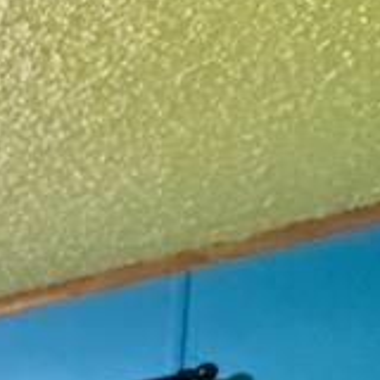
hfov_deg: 11.9
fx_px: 1230
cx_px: -674
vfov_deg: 13.1
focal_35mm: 99
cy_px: 917
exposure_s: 1/60
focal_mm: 2.22
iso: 1250
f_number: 2.2
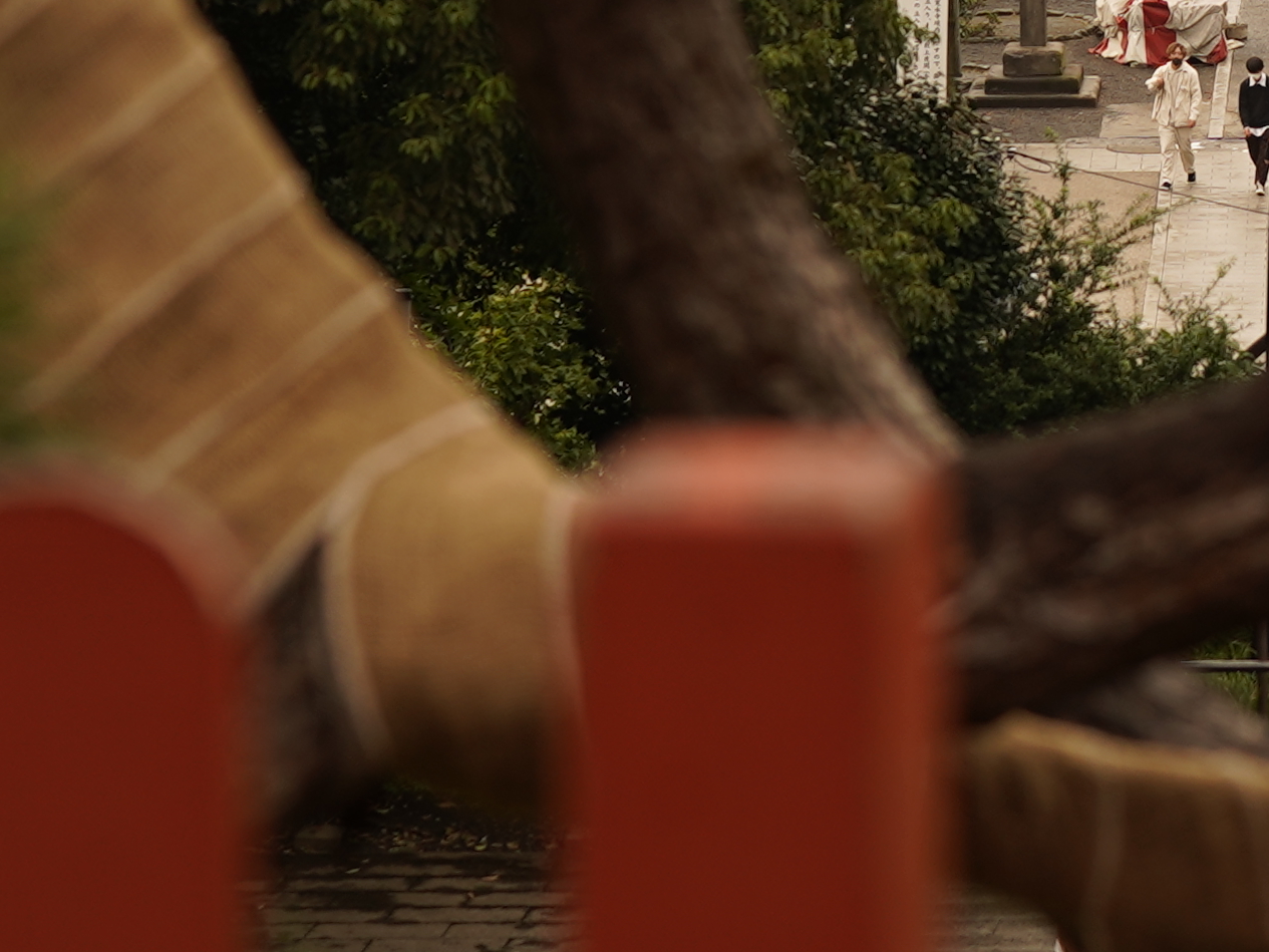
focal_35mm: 228
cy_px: -678
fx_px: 8359
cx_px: 1583
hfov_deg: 8.6
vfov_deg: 6.4
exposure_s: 1/640
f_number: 3.2
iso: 100
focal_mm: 50
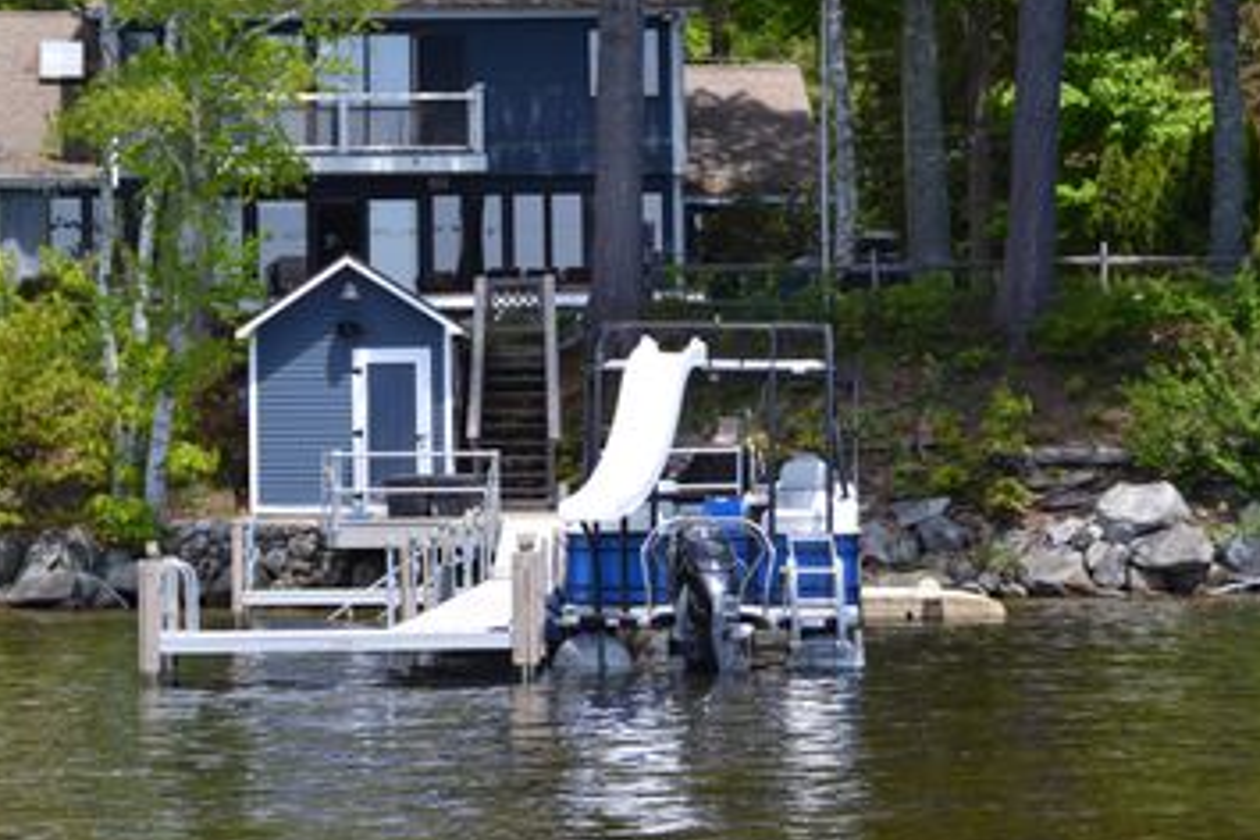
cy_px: 319
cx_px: 416
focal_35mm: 138
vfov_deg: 10.0
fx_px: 4819
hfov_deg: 14.9
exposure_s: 1/200
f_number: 7.1
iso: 100
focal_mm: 65
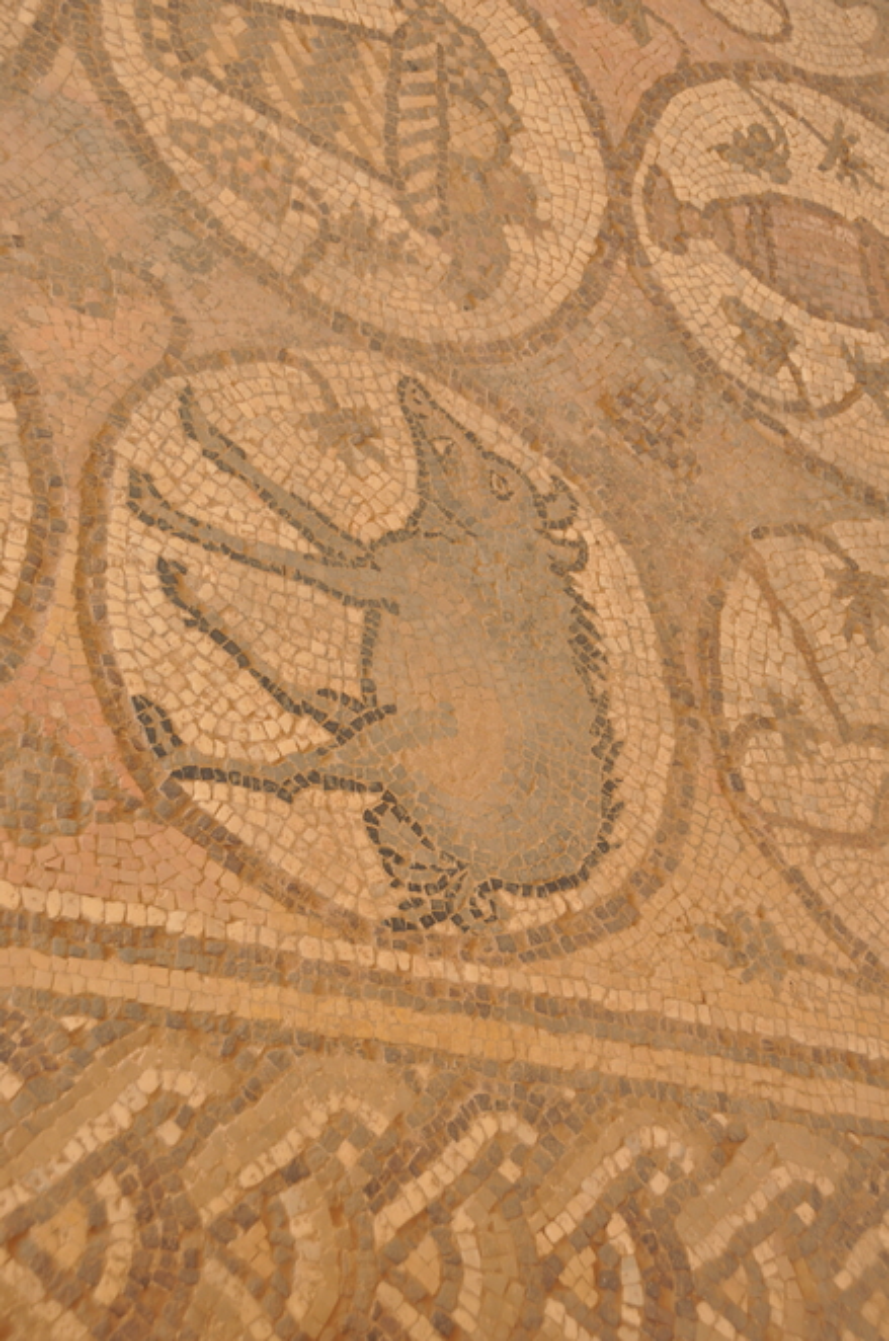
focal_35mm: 52
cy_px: 670
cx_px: 444
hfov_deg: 25.7
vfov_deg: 37.9
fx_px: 1952
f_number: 5.6
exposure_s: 1/125
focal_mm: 35
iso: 200
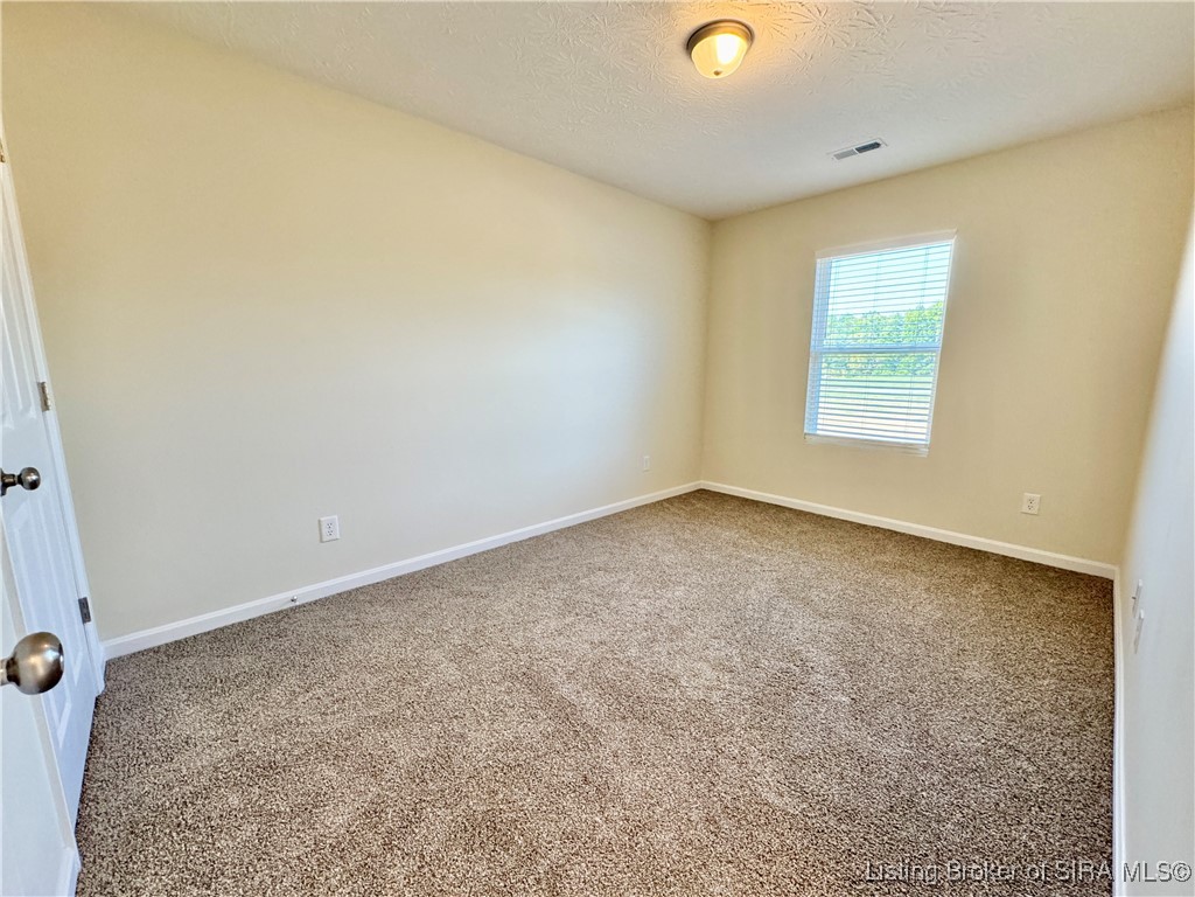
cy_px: 448
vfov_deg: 85.7
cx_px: 598
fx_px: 483
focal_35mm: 14
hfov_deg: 102.1
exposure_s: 1/120
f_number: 2.2
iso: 320
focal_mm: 2.22
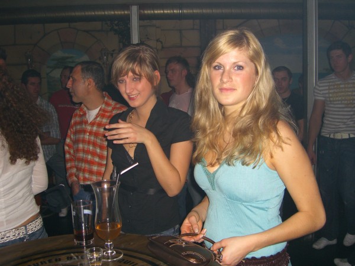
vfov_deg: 37.7
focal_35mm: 38
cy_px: 133
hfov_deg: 49.0
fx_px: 390
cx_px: 178
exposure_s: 1/60
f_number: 2.8
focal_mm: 7.9
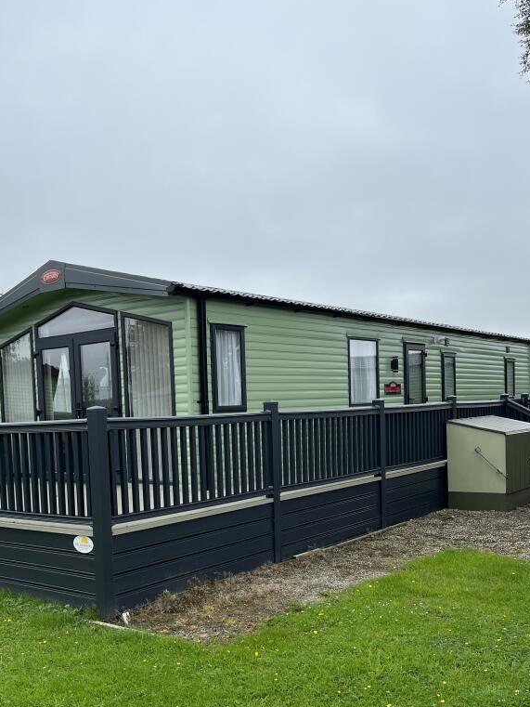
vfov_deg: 51.8
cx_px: 222
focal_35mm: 35
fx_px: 714
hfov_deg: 40.6
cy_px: 458
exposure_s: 1/1325
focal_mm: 5.1
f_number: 1.6
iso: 50
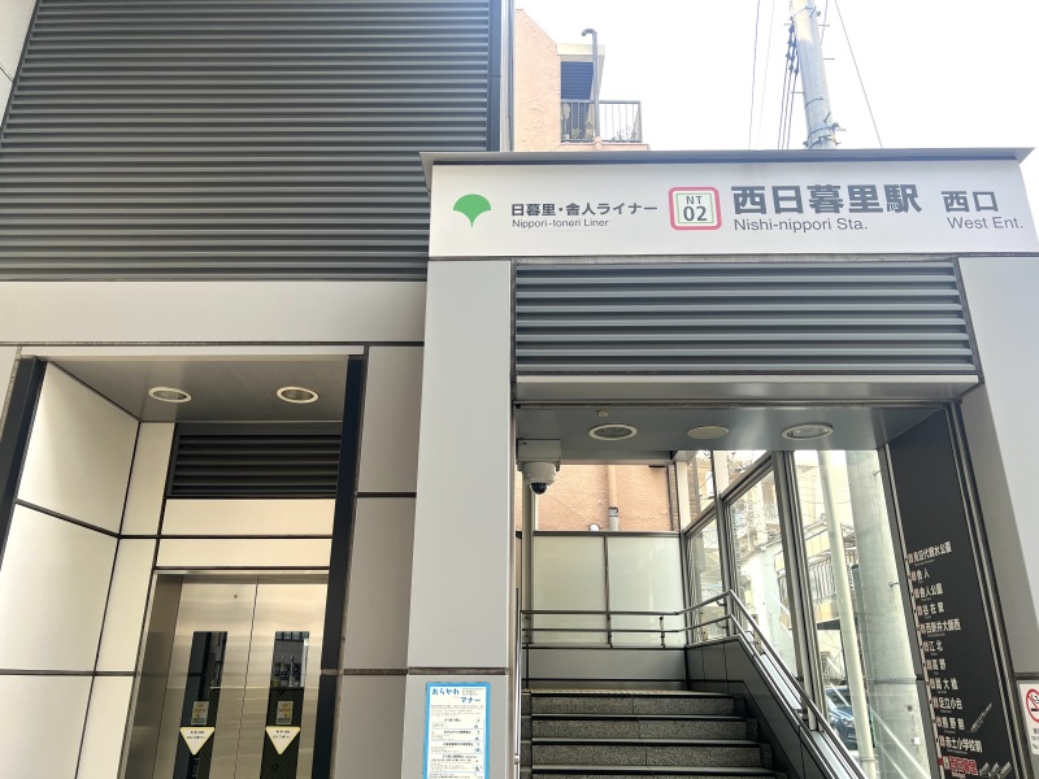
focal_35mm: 26
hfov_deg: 67.3
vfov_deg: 53.1
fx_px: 780
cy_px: 390
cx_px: 520
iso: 50
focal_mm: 5.7
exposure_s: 1/431
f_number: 1.5
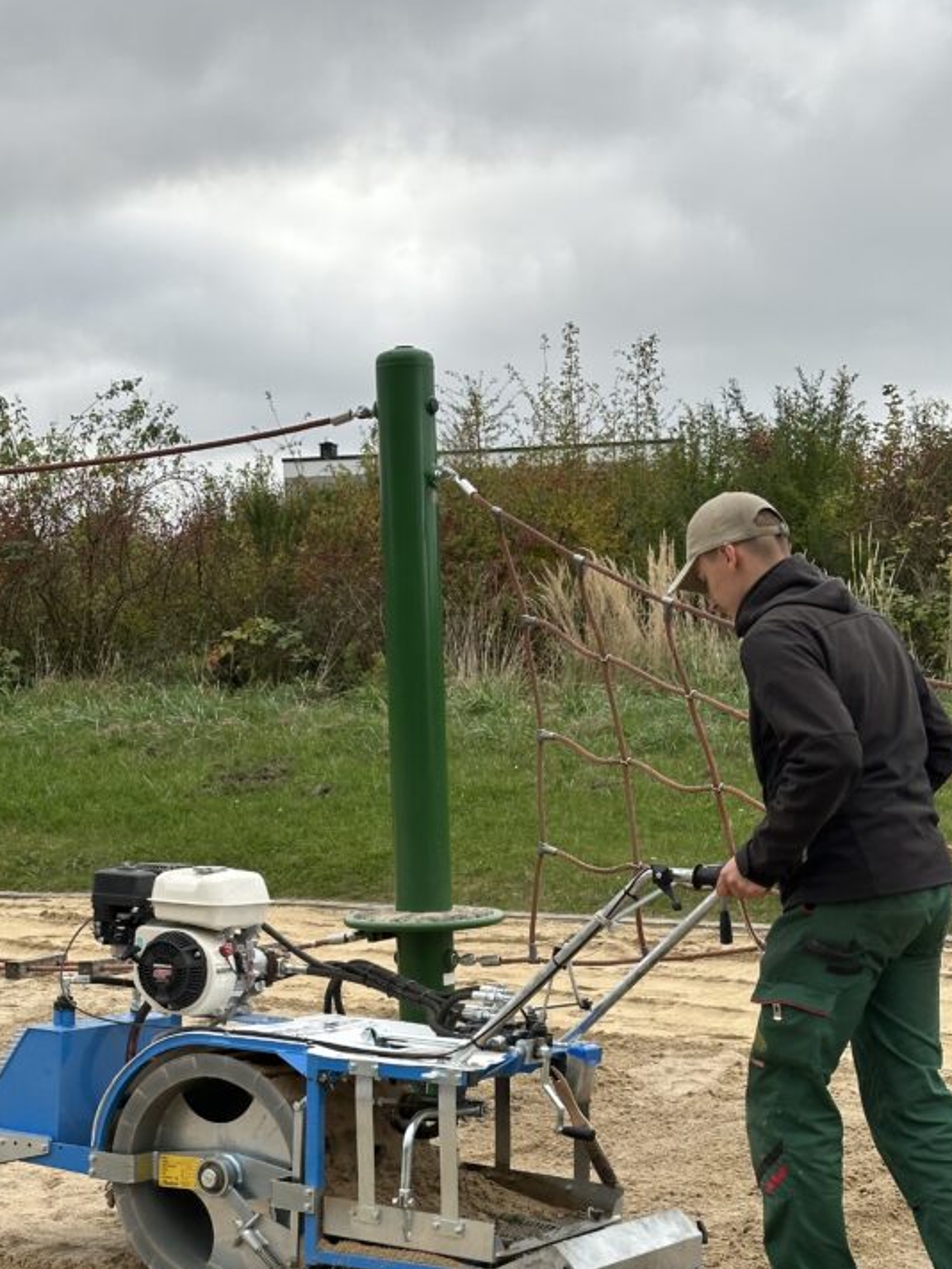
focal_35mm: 69
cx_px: 480
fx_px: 2530
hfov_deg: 21.3
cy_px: 868
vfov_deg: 27.9
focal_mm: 6.86
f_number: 1.78
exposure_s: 1/558
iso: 64
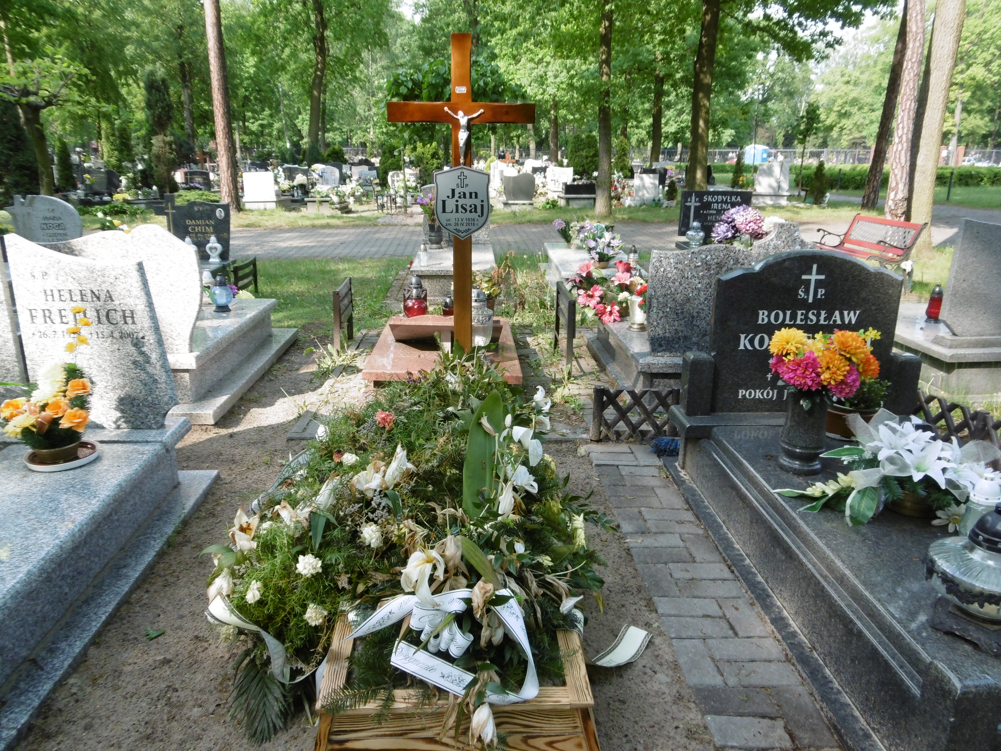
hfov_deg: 67.3
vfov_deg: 53.1
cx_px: 485
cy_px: 367
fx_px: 752
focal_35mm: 26
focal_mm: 4.3
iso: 100
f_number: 3.1
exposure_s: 1/250
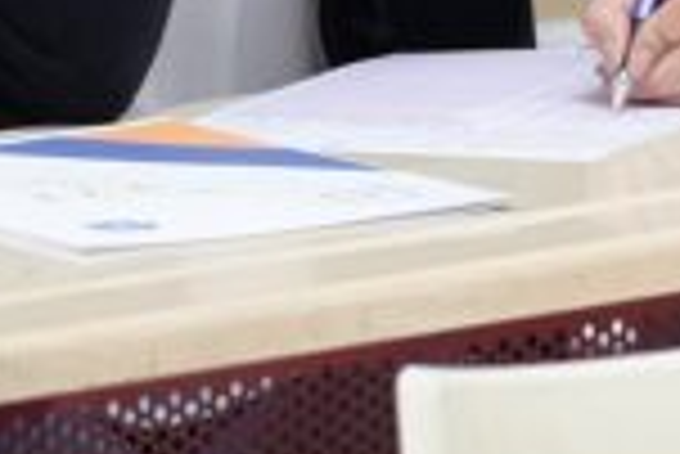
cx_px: 212
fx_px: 7960
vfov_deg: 3.3
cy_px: -342
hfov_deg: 4.9
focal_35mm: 421
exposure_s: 1/60
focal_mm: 55
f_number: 2.8
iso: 640
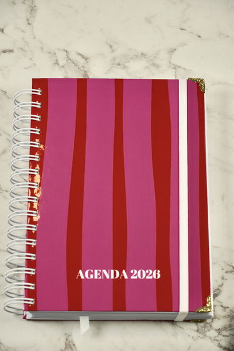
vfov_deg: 19.7
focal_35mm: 104
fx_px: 1009
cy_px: 176
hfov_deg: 13.2
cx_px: 117
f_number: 5.6
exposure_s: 1/160
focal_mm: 69
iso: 160
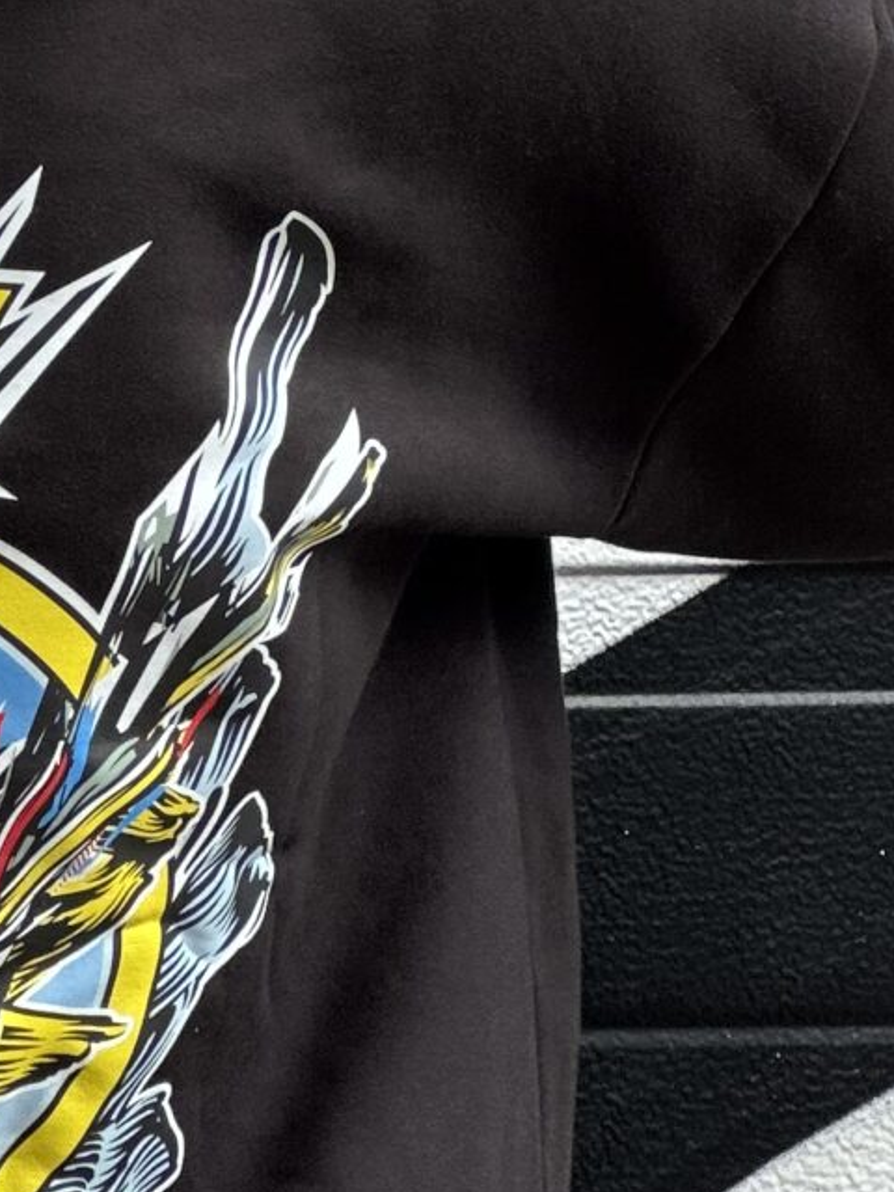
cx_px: -175
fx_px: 10606
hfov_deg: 4.8
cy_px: -304
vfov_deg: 6.4
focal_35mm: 308
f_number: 2.8
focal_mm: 9
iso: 20
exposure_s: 1/121
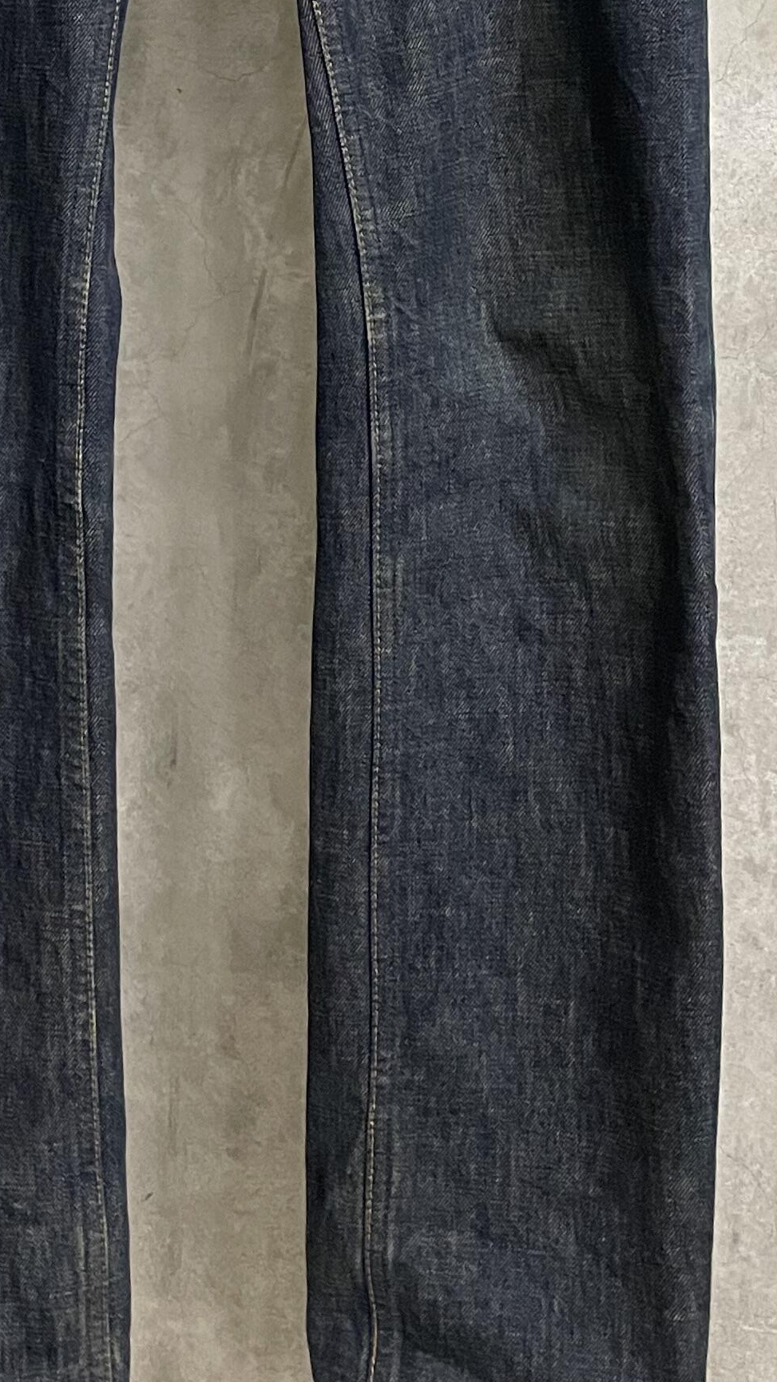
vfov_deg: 30.1
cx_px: 228
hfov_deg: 18.2
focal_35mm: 66
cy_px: 72
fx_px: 2418
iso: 400
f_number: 1.6
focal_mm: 4.2
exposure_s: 1/40
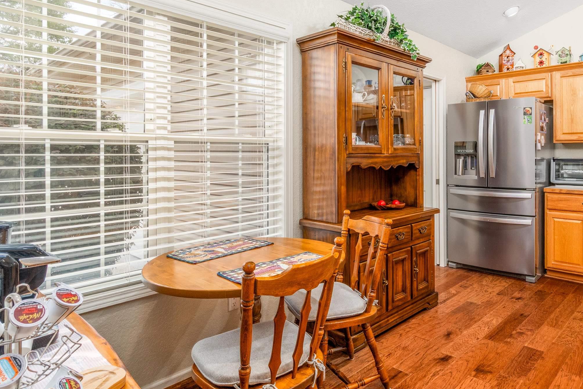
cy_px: 166
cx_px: 381
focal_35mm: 23
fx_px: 373
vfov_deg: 54.9
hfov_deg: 74.1
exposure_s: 1
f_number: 11
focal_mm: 10
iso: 320
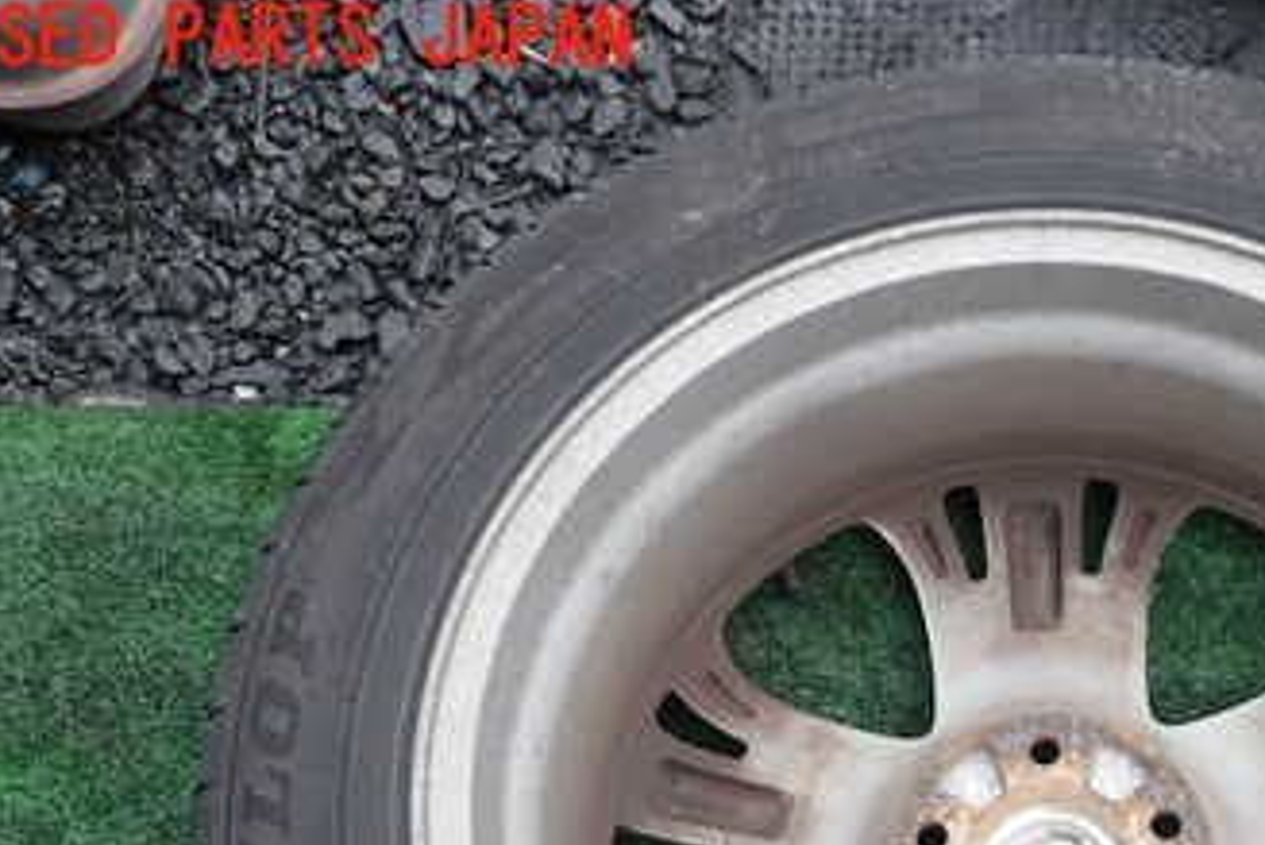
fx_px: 2004
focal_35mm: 57
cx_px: 1088
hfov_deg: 33.6
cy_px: 860
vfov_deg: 22.8
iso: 100
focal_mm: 5.4
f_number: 2.3
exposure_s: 1/60
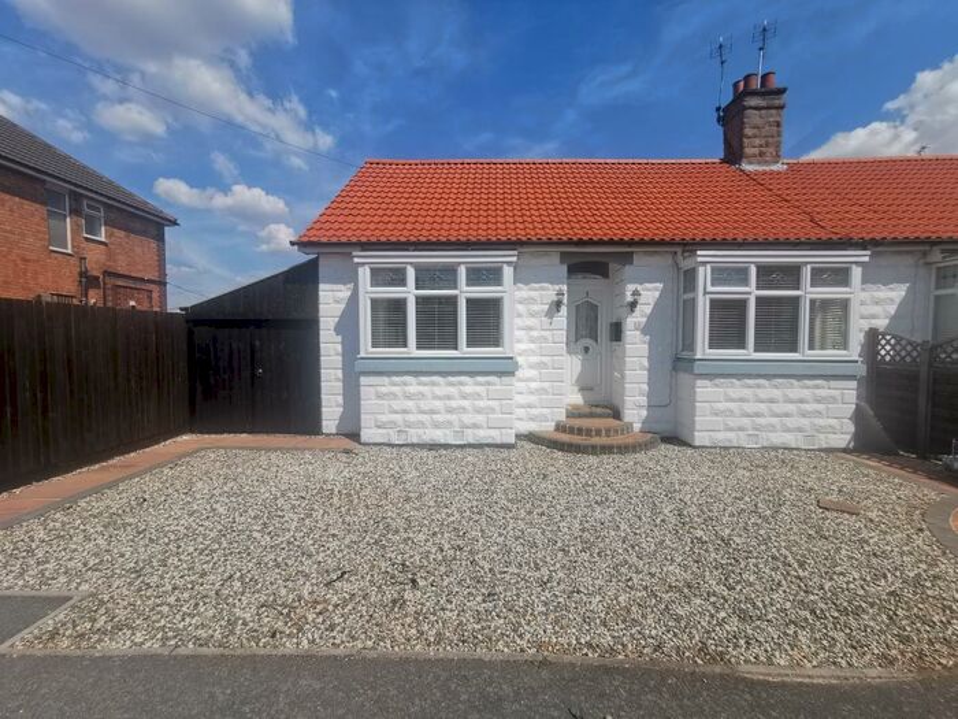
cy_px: 360
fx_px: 443
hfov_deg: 94.5
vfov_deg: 78.1
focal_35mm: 16
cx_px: 479
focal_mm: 2.35
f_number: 2.2
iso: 50
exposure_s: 1/1669
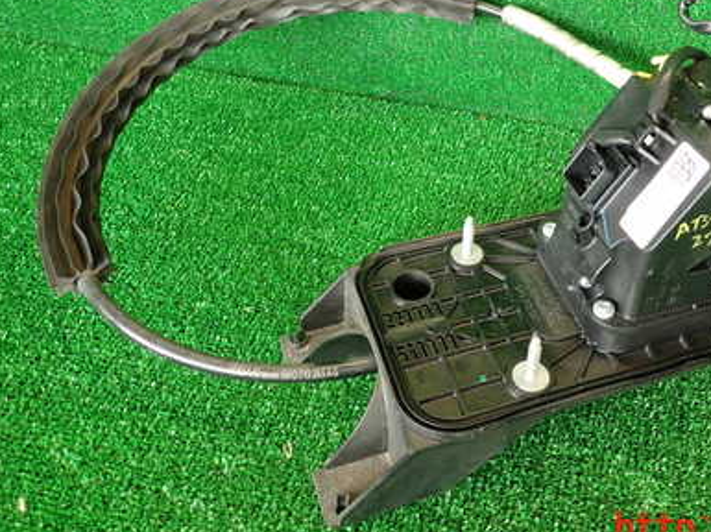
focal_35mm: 39
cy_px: 137
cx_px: 478
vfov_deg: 36.0
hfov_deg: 47.1
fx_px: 800
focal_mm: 4.5
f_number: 2
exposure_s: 1/60
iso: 200
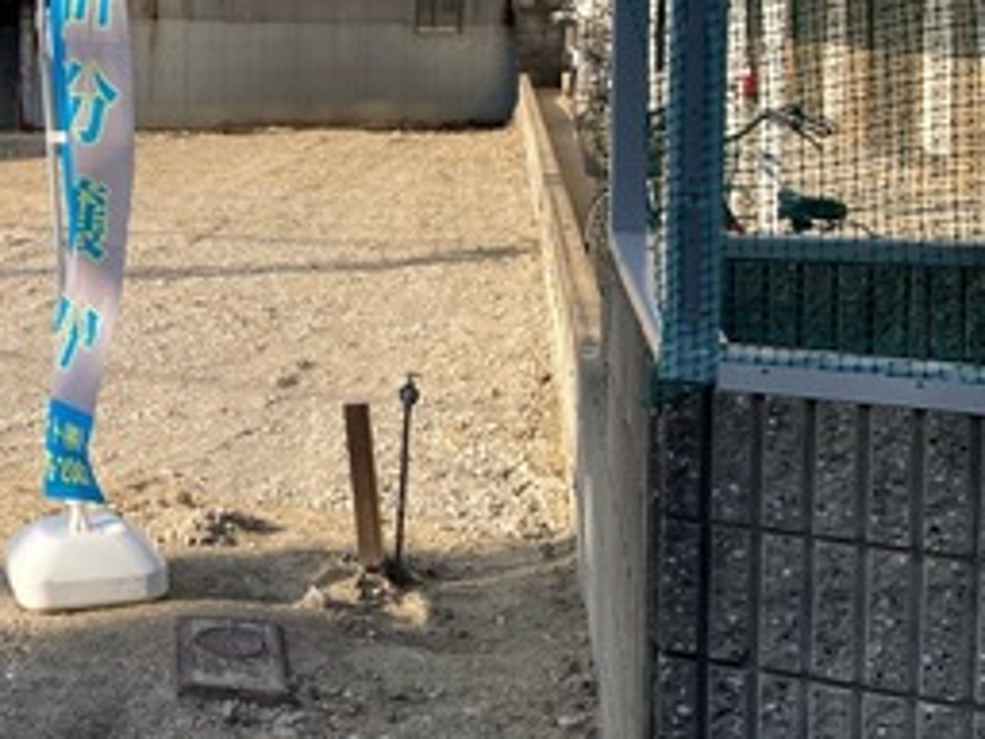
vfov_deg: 20.7
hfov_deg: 25.2
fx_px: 1992
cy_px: 115
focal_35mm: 70
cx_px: -177
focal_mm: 3.99
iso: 20
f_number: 1.8
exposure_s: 1/1279
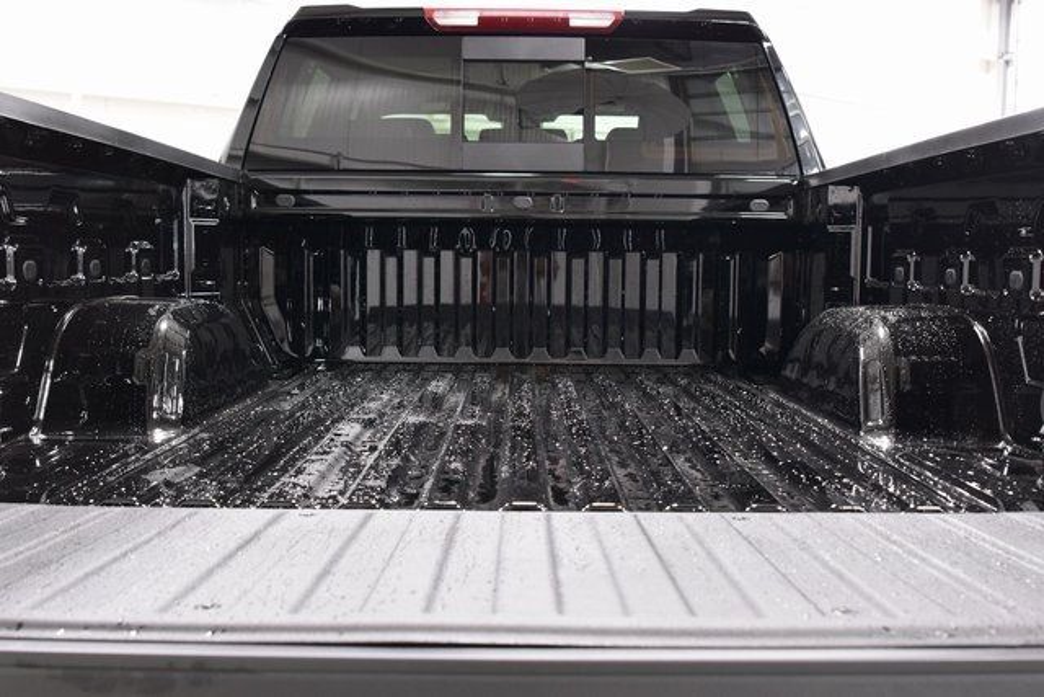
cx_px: 522
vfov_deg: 36.9
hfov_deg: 53.1
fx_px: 1044
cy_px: 348
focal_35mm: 36
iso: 1600
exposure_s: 1/15
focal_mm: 24
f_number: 5
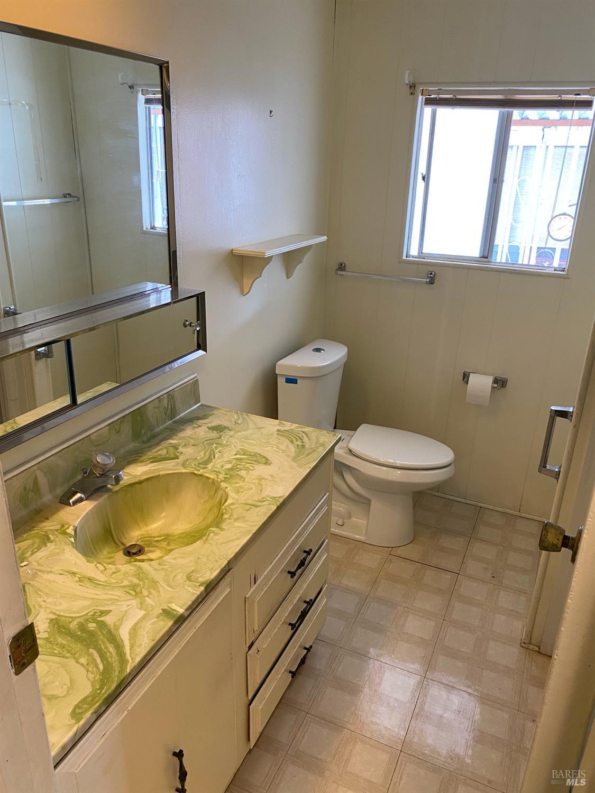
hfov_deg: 53.1
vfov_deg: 67.3
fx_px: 596
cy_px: 396
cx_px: 298
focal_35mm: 26
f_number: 1.8
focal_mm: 4.25
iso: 100
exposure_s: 1/60
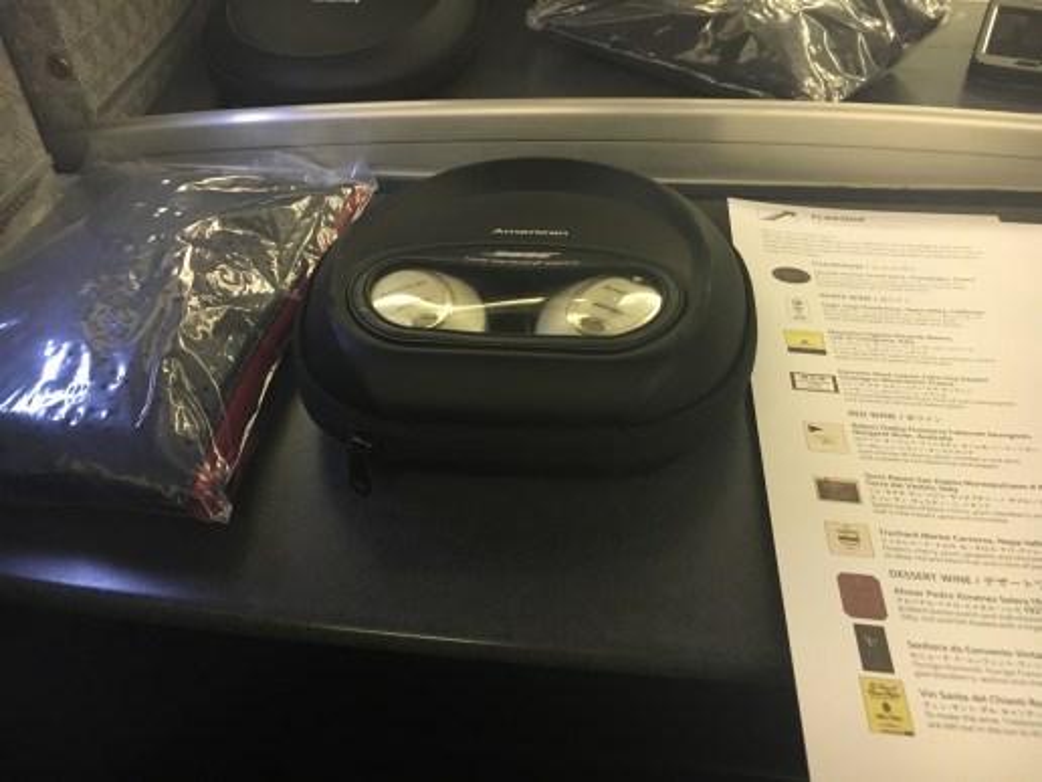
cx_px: 521
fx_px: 873
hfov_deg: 61.7
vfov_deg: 48.2
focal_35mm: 29
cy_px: 391
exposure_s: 1/24
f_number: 2.2
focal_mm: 4.15
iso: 200
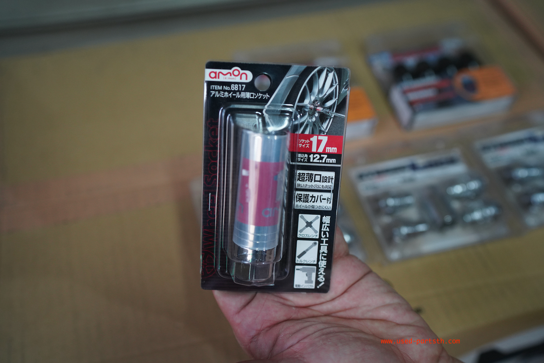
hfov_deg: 54.4
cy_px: 182
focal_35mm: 35
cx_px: 272
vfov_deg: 37.9
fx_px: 529
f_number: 2.8
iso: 1600
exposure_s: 1/160
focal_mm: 35
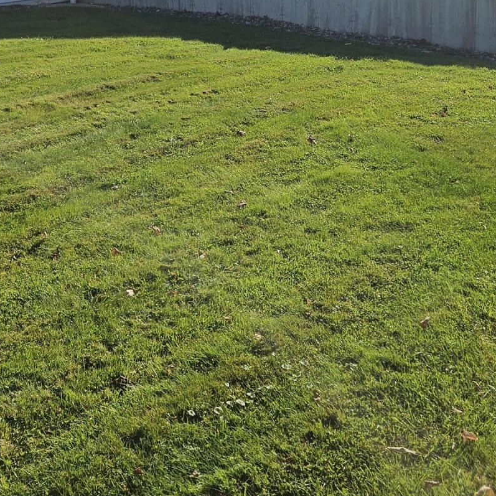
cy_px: 62
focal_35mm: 51
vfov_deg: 32.0
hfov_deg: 33.4
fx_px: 827
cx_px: 279
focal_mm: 5.4
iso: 25
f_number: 1.8
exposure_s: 1/2977
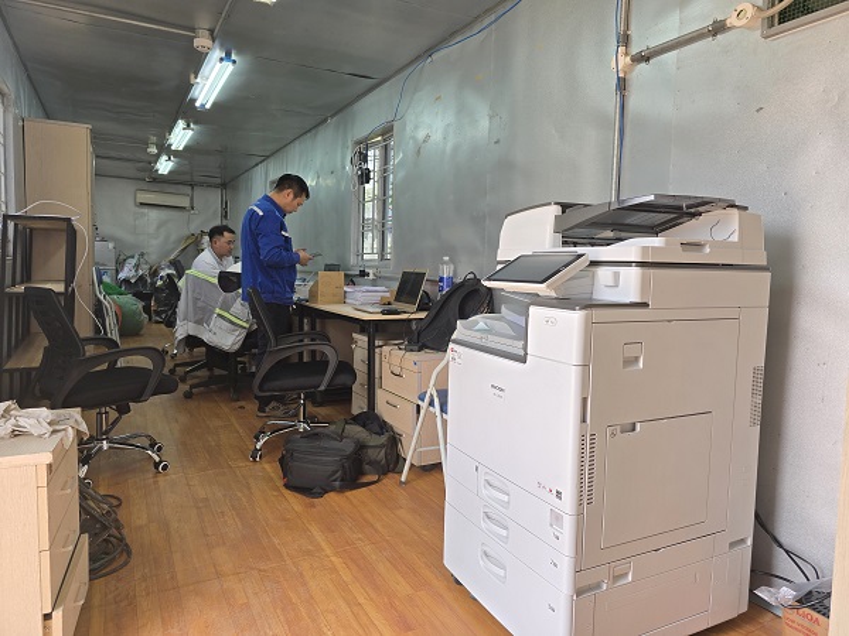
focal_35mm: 23
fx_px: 564
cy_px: 318
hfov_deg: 73.9
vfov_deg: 58.9
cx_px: 424
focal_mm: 6.3
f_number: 1.7
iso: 40
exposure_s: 1/180
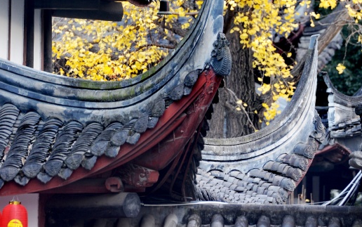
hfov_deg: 4.4
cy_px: -6
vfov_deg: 2.8
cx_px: 157
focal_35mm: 474
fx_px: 4678
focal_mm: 200
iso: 400
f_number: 4.5
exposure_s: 1/80
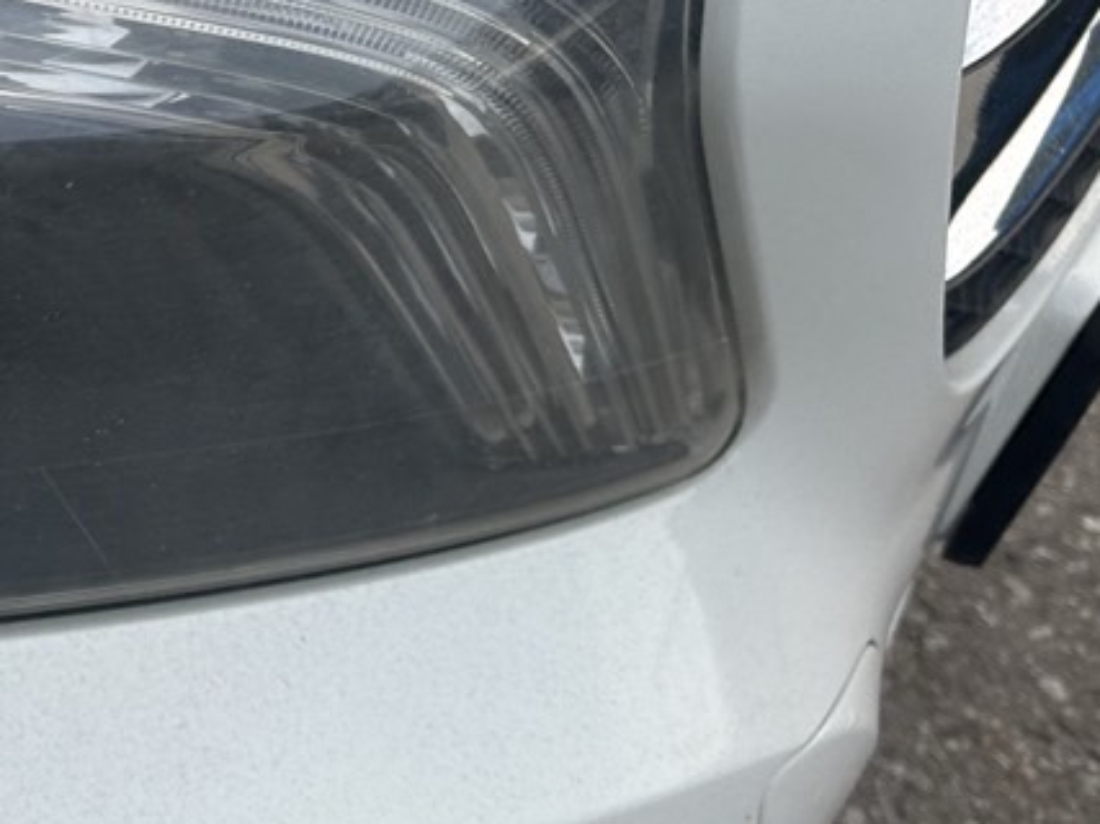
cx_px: -453
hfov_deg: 23.0
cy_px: 239
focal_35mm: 72
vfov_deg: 20.3
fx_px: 2287
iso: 80
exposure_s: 1/349
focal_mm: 6.86
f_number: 1.78
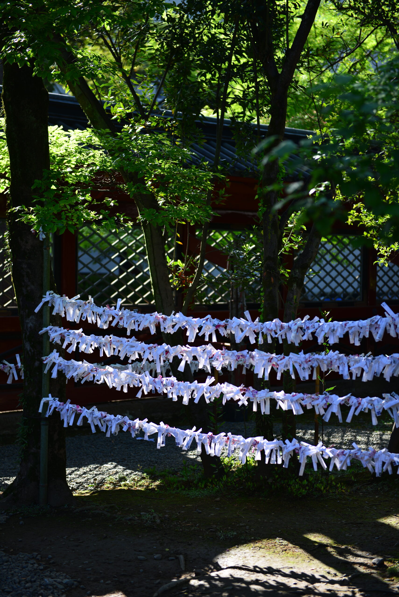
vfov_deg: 28.8
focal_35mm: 70
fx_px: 1163
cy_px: 298
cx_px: 200
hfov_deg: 19.5
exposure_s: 1/320
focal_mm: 70
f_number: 2.8
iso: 100
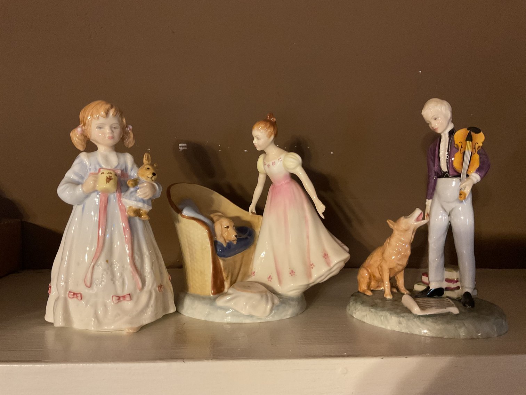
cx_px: 263
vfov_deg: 48.2
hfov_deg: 61.7
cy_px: 198
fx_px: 441
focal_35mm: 29
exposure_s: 1/30
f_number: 1.8
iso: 400
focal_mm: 3
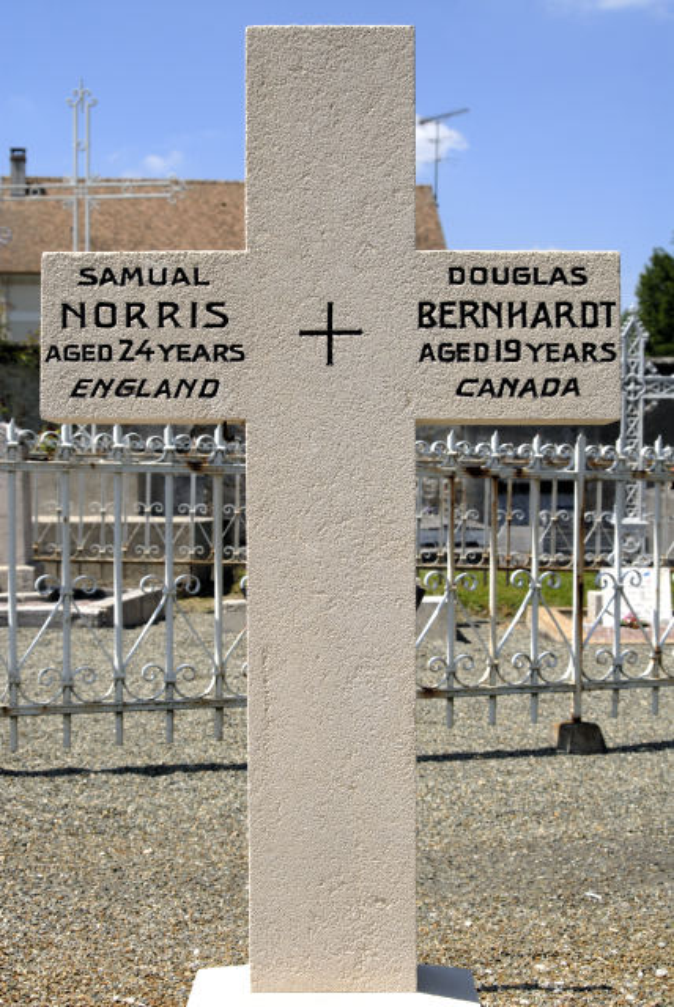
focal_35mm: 63
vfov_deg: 31.9
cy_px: 504
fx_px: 1765
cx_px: 337
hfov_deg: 21.6
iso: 100
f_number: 9
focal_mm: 42
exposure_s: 1/320
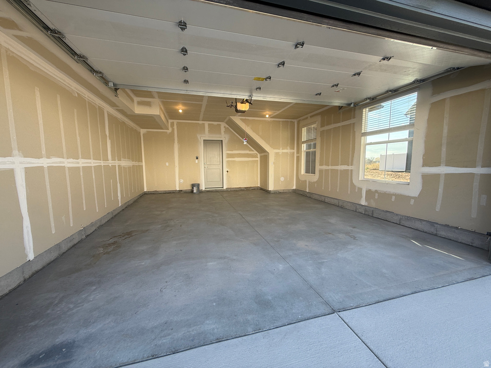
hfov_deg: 102.1
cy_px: 184
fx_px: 199
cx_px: 246
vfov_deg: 85.7
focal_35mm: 14
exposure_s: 1/222
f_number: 2.2
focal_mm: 2.22
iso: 50
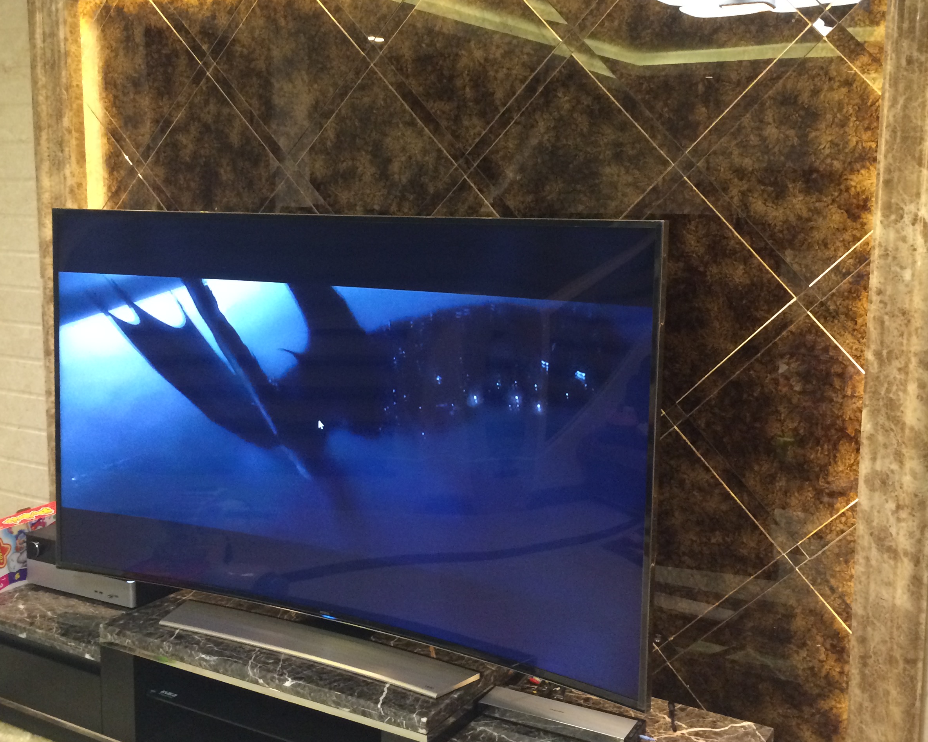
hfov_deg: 46.8
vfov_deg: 38.2
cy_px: 339
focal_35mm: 39
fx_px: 1071
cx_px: 473
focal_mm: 4.15
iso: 320
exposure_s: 1/33
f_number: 2.2
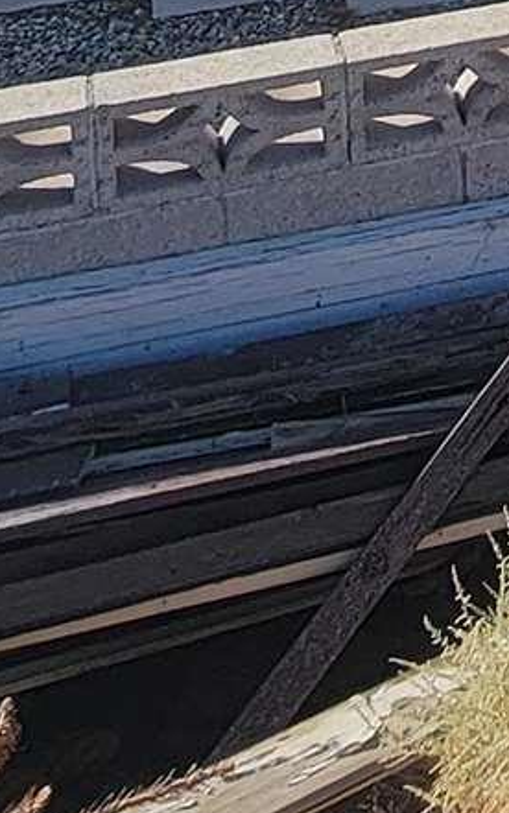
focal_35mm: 96
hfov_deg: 11.7
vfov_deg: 17.1
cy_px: -721
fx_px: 2129
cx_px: 1142
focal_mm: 2.2
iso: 50
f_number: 2.2
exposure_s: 1/1480
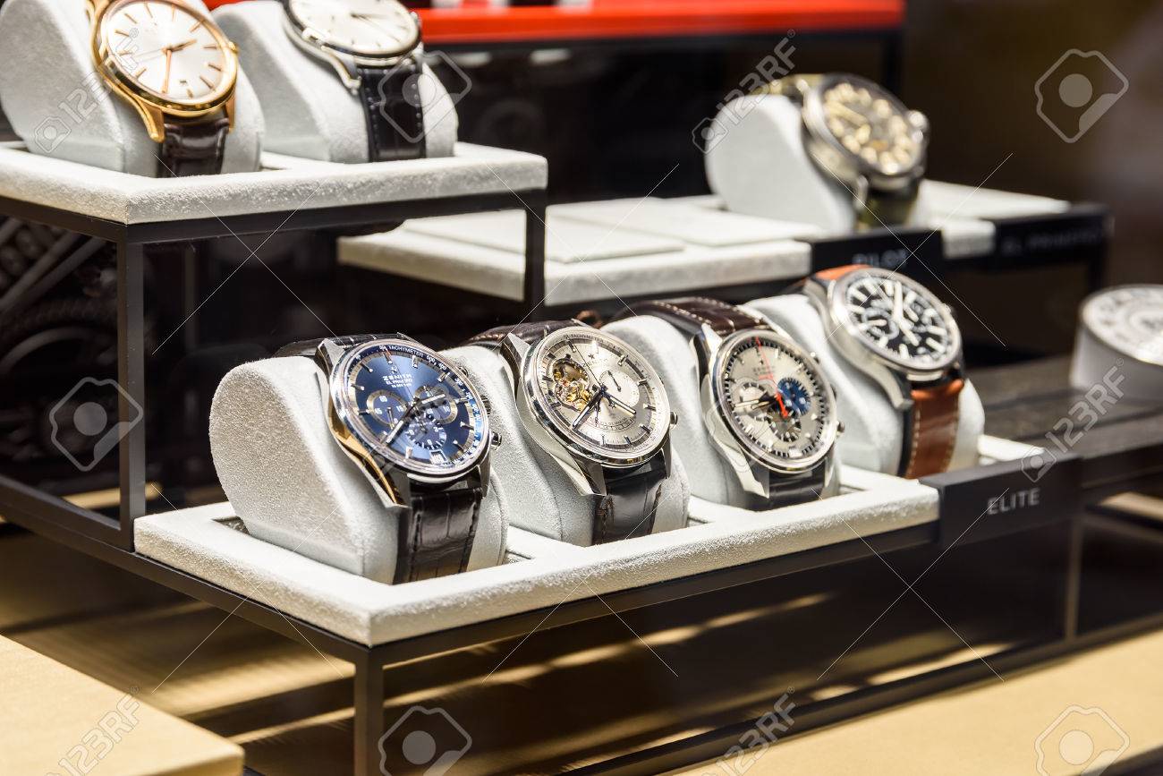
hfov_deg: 22.6
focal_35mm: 90
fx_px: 2908
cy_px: 388
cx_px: 582
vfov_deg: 15.2
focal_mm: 90
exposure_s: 1/40
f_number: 8
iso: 100
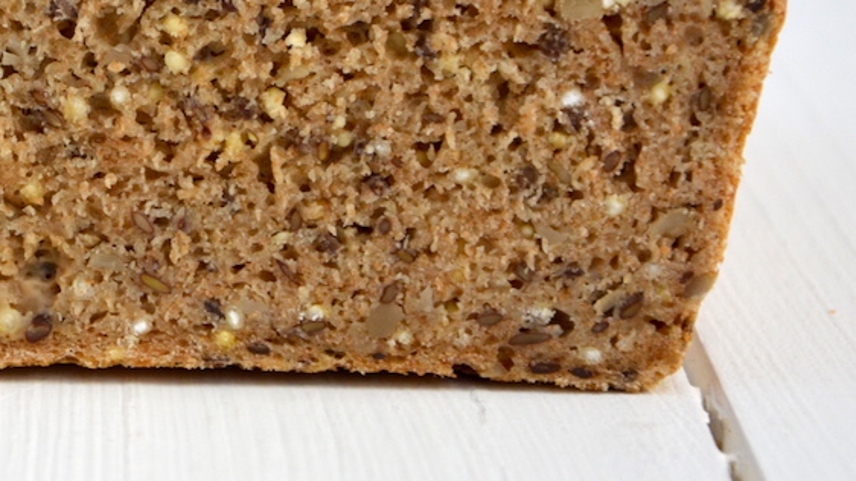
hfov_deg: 9.1
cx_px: 88
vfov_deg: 5.2
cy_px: 123
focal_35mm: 235
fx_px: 5333
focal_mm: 70
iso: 450
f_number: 5.3
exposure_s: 1/60
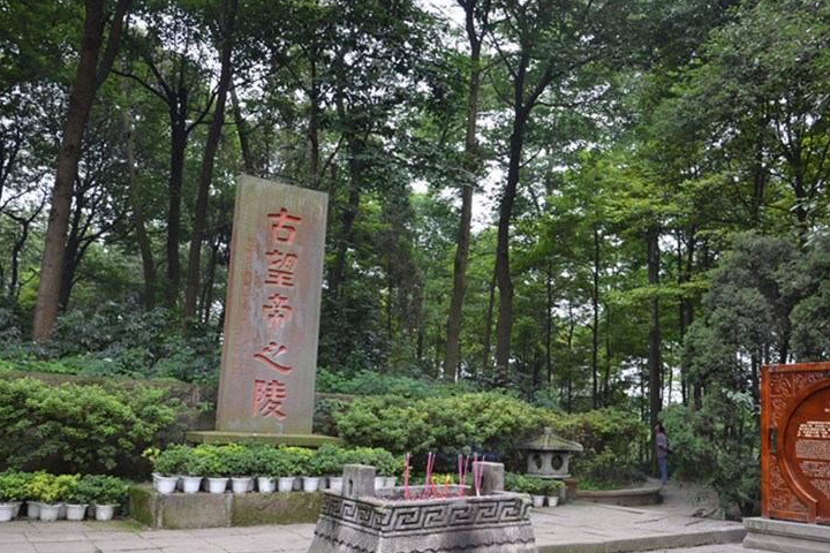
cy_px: 320
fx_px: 692
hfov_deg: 61.3
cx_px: 504
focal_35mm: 30
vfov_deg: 43.5
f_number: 5.6
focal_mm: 16
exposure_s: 1/125
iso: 250
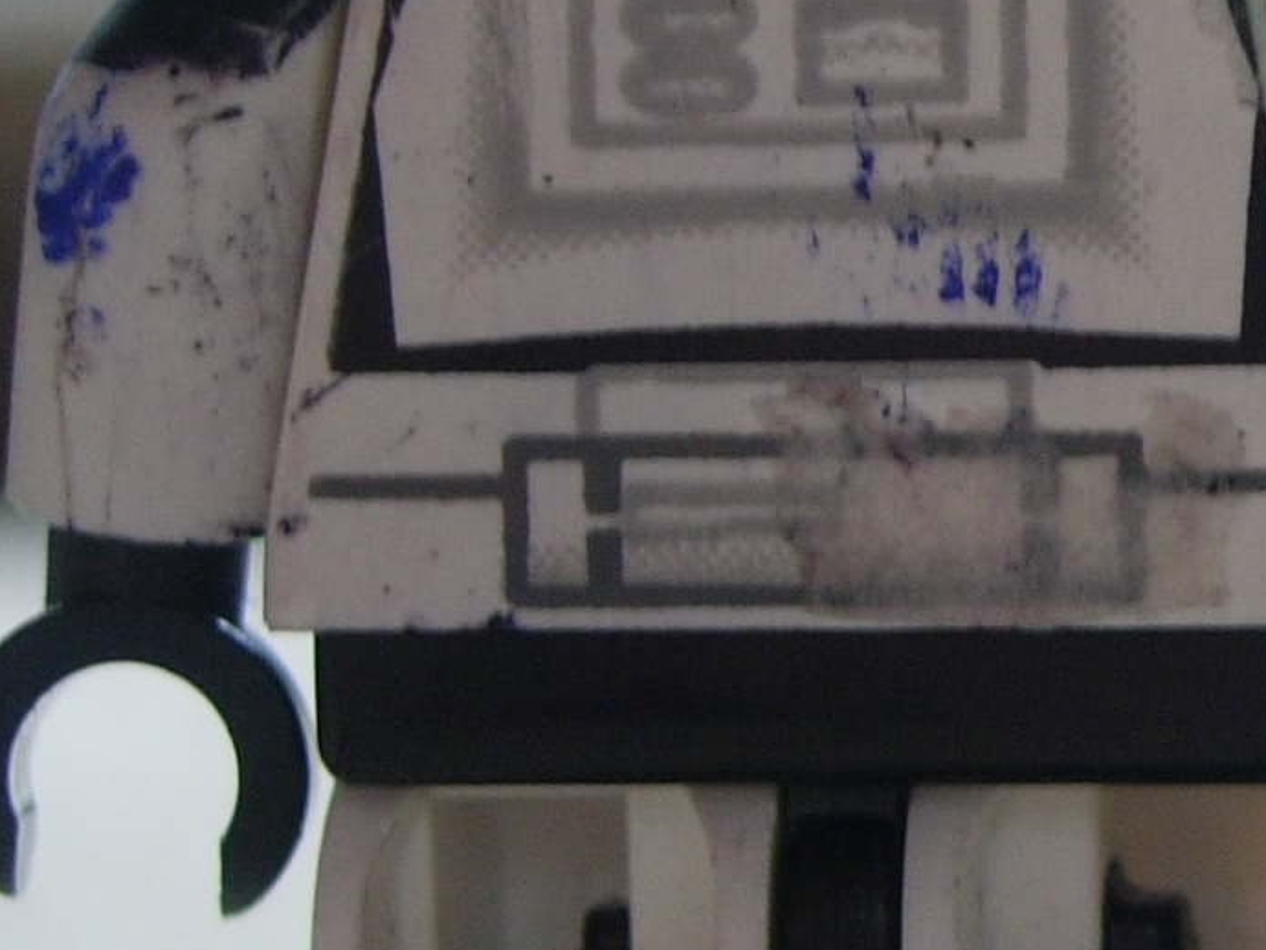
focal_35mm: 154
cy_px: 325
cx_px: 1789
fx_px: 5634
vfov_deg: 9.6
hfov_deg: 12.3
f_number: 2.9
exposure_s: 1/23.2
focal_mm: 8.5
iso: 64
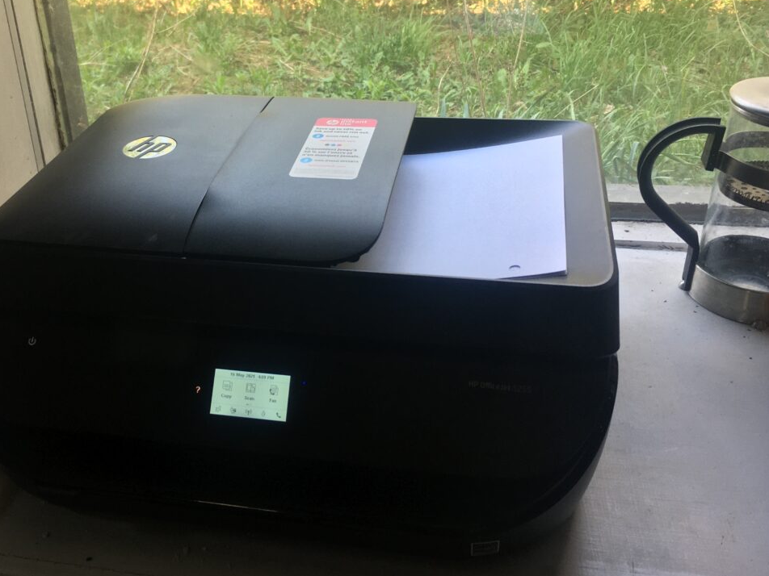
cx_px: 294
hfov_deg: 47.5
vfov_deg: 36.7
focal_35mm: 39
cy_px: 233
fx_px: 866
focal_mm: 4.15
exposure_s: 1/60
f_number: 2.2
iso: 32
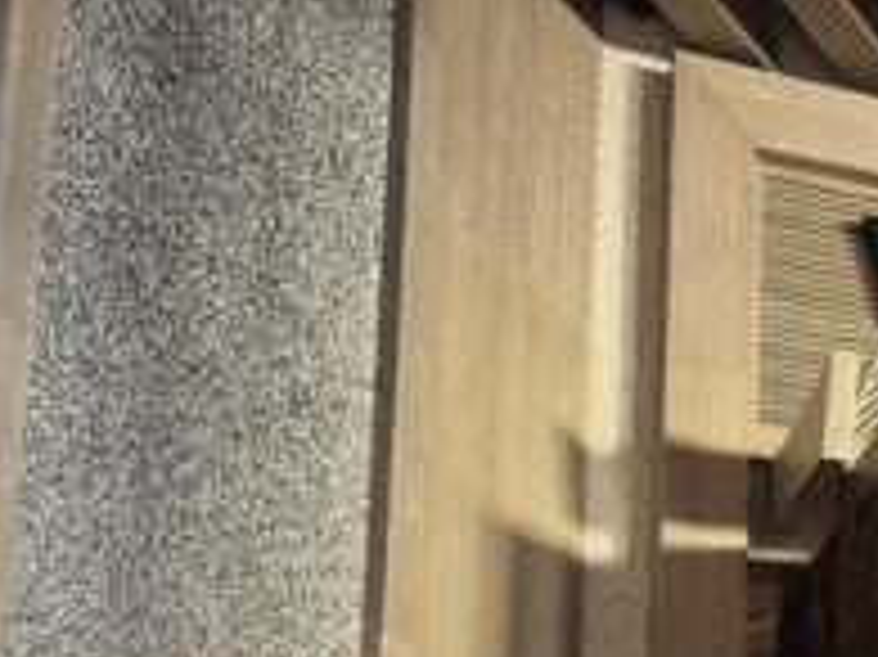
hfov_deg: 24.8
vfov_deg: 18.4
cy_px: 918
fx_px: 1850
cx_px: 970
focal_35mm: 73
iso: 125
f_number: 1.5
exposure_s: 1/60
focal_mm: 5.7
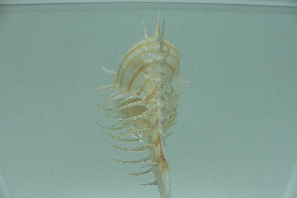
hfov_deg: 51.9
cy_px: 102
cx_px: 148
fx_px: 305
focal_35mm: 37
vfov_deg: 35.9
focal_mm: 4.6
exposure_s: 1/80
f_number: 2.8
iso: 80
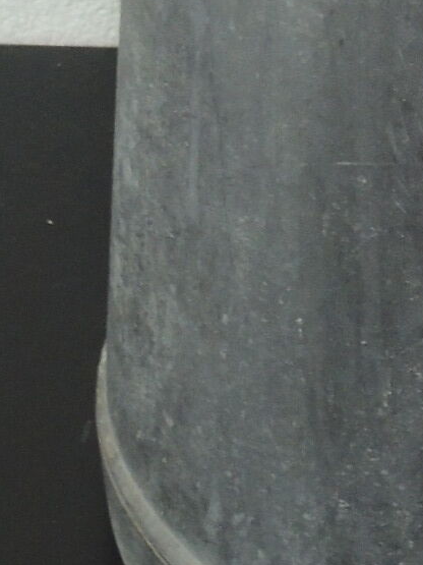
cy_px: -288
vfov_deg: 14.5
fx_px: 2070
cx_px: 394
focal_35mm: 127
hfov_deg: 11.6
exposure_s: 1/15
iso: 400
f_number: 3
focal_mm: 5.5
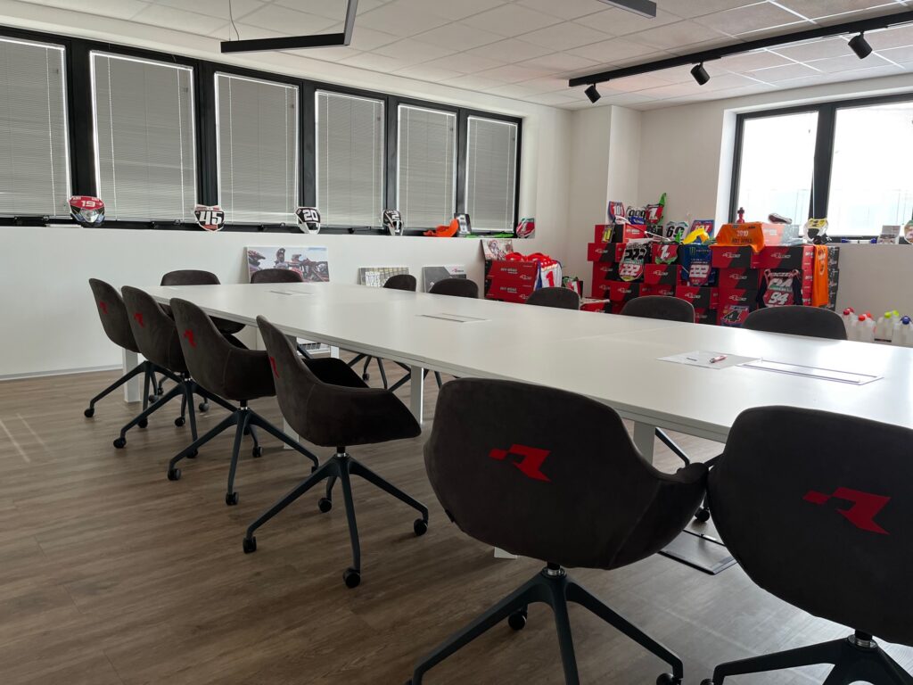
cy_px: 342
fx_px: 686
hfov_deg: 67.3
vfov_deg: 53.1
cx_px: 456
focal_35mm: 26
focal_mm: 5.1
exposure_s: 1/50
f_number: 1.6
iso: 125
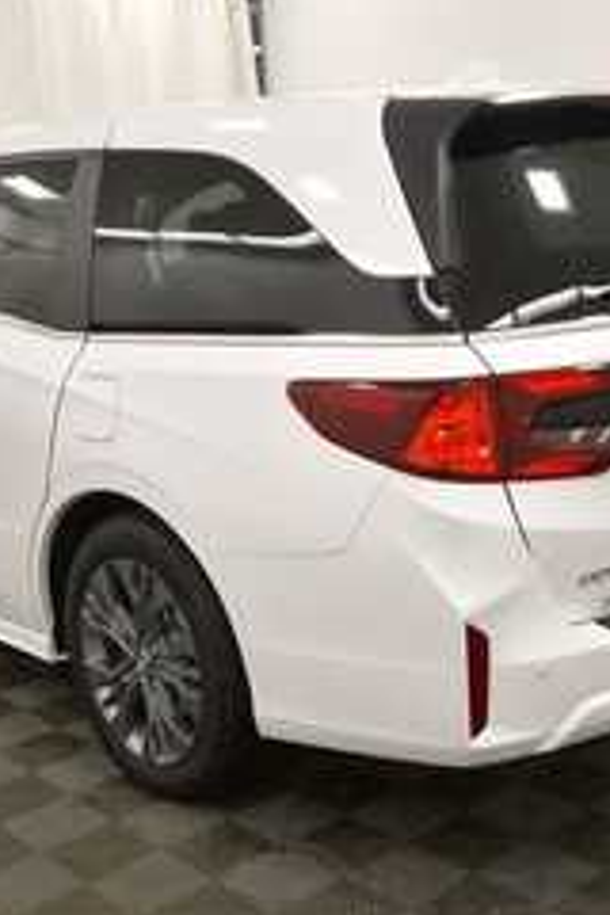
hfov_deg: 29.9
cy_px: 433
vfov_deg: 43.6
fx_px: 1144
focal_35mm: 45
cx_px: 286
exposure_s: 1/250
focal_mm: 18
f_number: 5.3
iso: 800
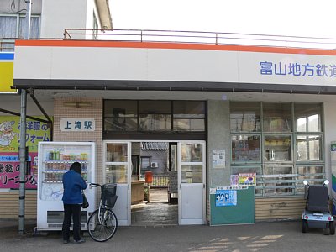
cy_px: 126
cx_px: 168
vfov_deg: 40.7
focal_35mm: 35
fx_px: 340
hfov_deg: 52.6
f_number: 4.5
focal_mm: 7.4
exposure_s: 1/125
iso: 80
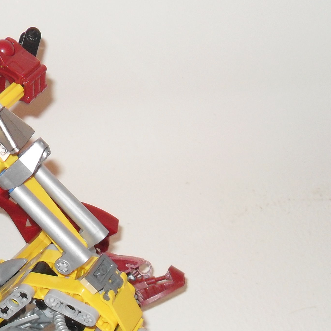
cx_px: -52
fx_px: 898
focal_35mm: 83
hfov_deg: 19.8
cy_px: 254
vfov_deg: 20.7
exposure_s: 1/45
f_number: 2.8
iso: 200
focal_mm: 6.2
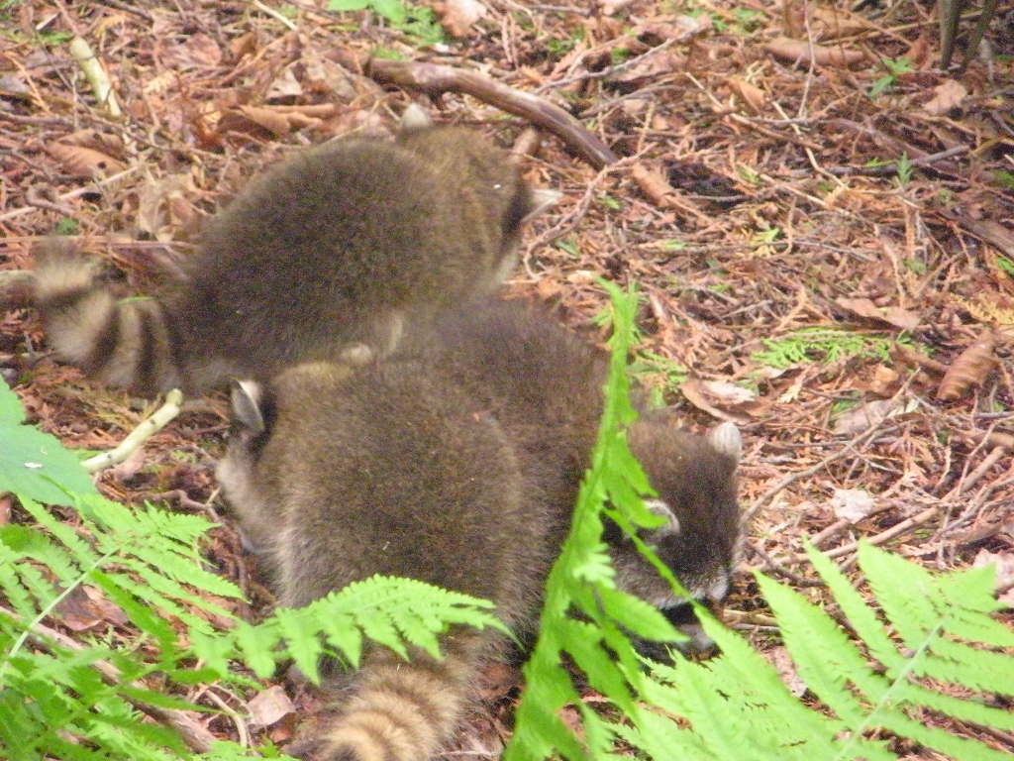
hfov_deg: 11.0
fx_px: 5273
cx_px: 507
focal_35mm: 180
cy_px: 380
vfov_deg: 8.2
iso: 1600
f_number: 5.6
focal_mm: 31.5
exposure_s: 1/60
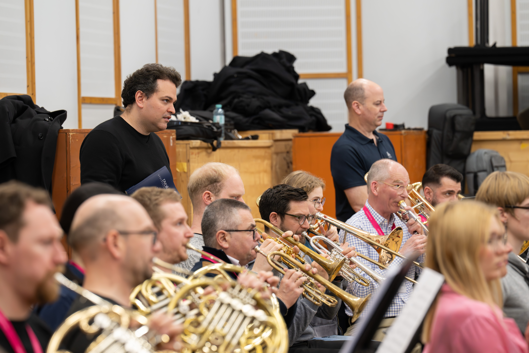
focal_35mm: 185
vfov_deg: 7.4
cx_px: 264
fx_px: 2718
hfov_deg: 11.1
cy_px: 176
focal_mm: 185
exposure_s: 1/160
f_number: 5
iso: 4000
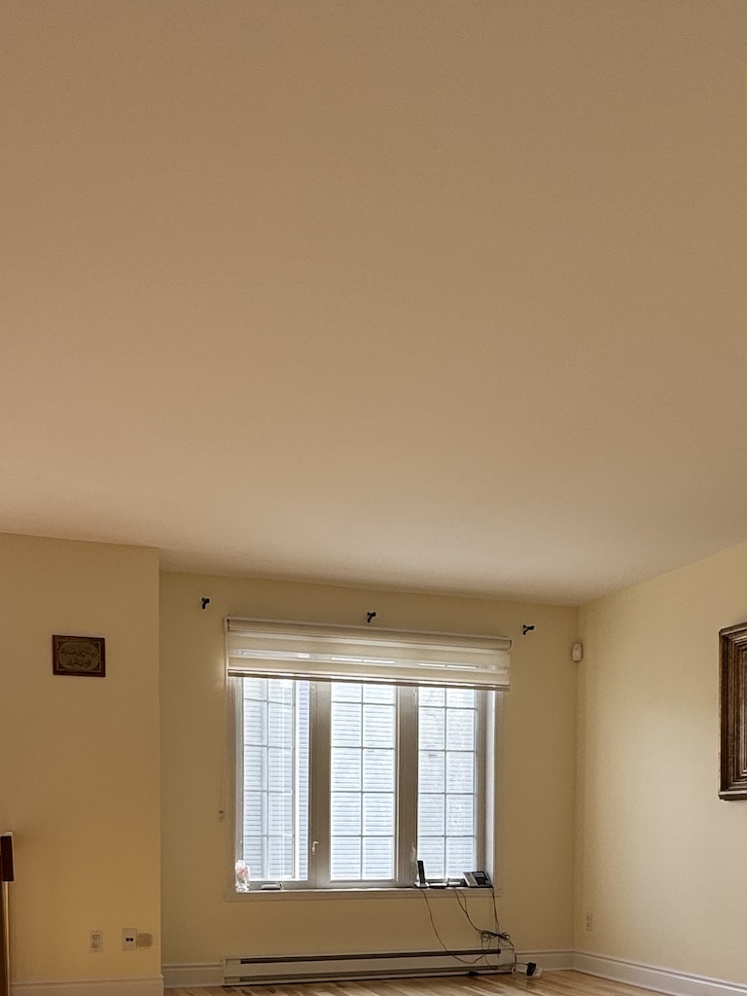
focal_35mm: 35
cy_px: 875
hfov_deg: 40.7
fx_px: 1007
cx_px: 342
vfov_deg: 47.8
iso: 40
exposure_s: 1/112
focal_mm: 2.22
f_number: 2.2
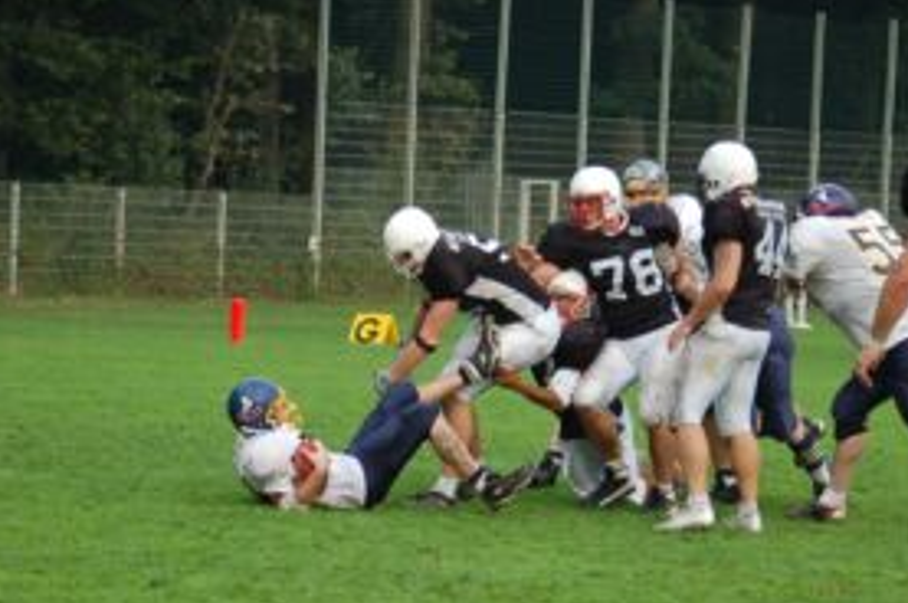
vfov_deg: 5.6
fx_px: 6172
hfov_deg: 8.4
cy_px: 433
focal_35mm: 245
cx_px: 451
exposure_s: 1/640
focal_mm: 100
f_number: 4.2
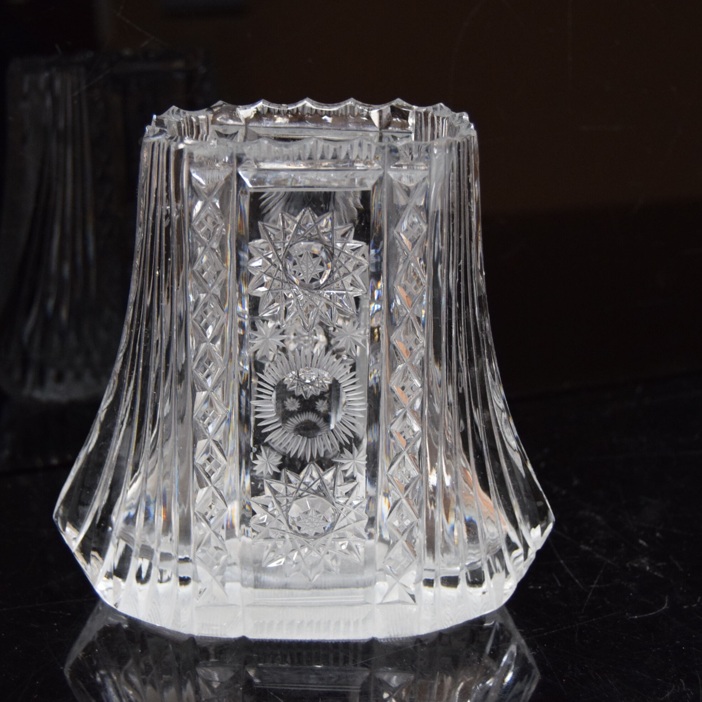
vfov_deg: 29.6
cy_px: 348
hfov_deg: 29.5
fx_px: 1331
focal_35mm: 58
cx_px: 305
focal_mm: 30
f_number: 4.5
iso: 1600
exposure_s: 1/80
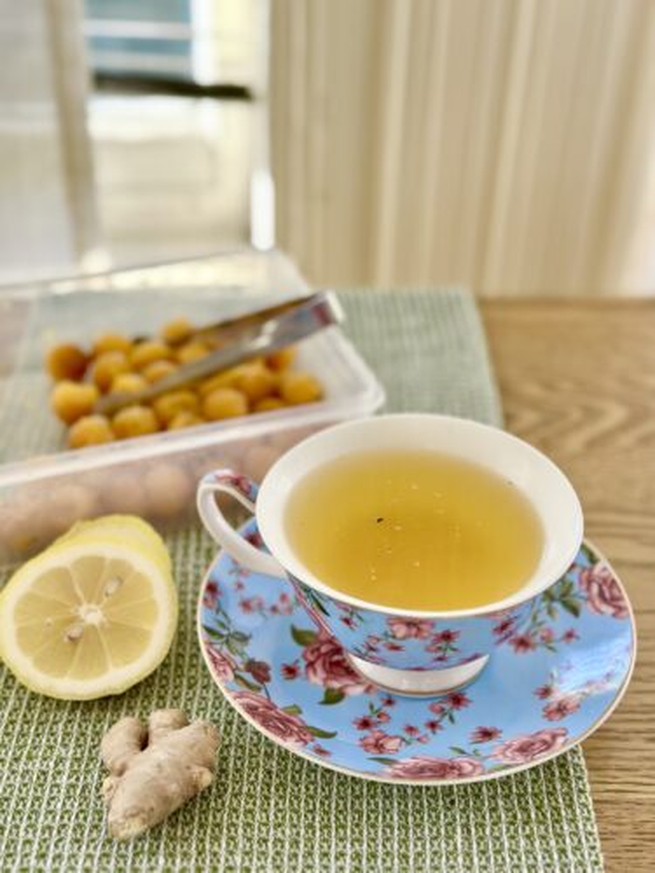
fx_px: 1211
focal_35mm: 48
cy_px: 436
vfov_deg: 39.7
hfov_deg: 30.3
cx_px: 328
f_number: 1.78
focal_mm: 6.86
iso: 80
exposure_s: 1/364
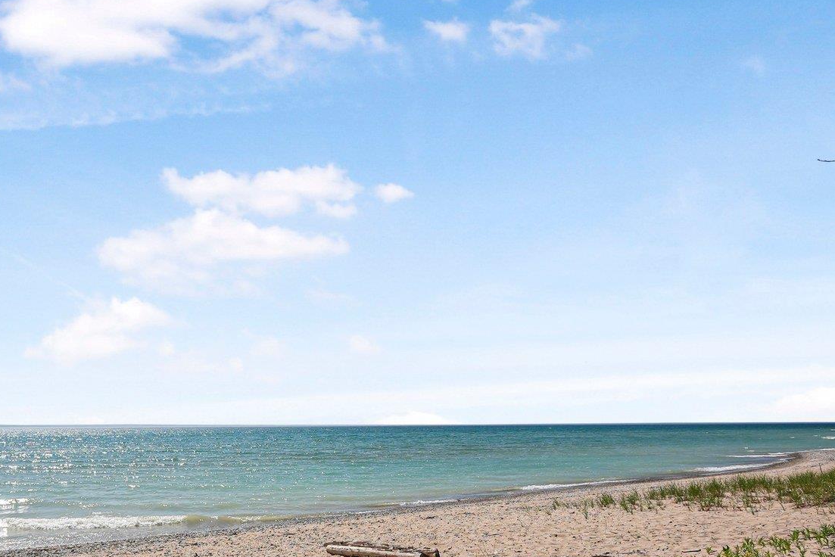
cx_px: 225
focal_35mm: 26
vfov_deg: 47.5
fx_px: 603
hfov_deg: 65.8
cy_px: 424
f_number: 6.3
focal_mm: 14
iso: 250
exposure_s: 1/3200
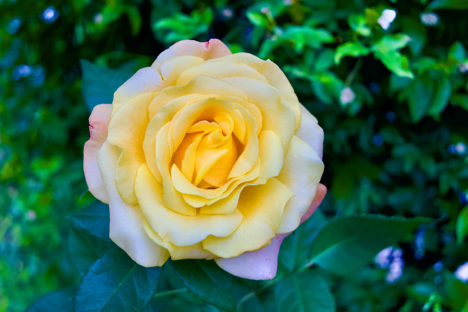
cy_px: 156
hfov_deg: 39.6
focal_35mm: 50
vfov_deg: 27.0
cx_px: 234
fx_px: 650
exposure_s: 1/25
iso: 400
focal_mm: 50
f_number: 6.3
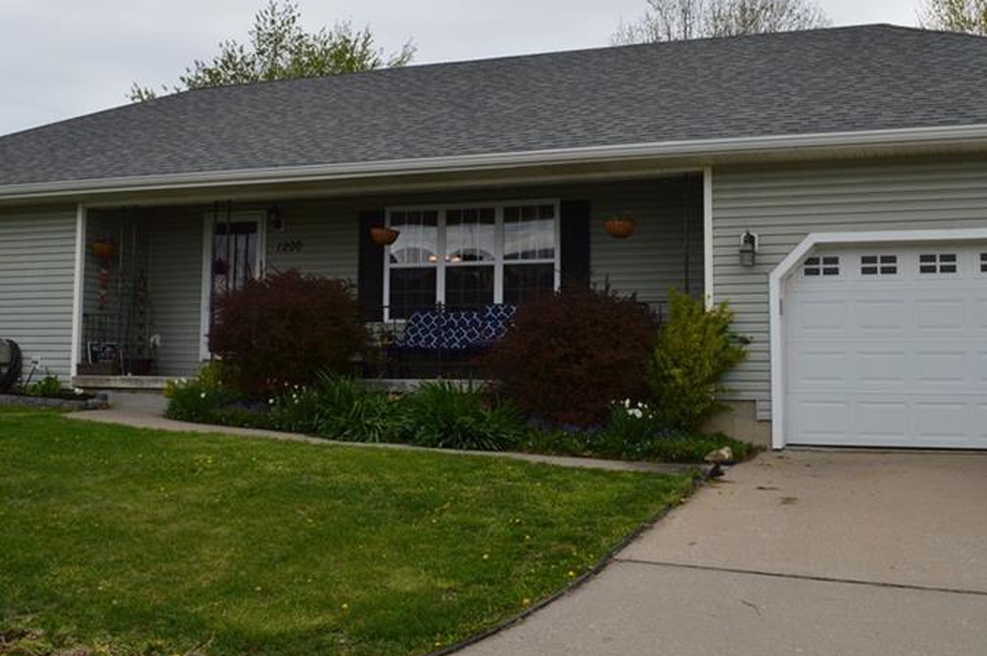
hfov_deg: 47.4
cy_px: 261
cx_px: 458
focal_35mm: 41
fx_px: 1123
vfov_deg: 32.5
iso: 400
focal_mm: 18
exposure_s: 1/400
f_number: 11
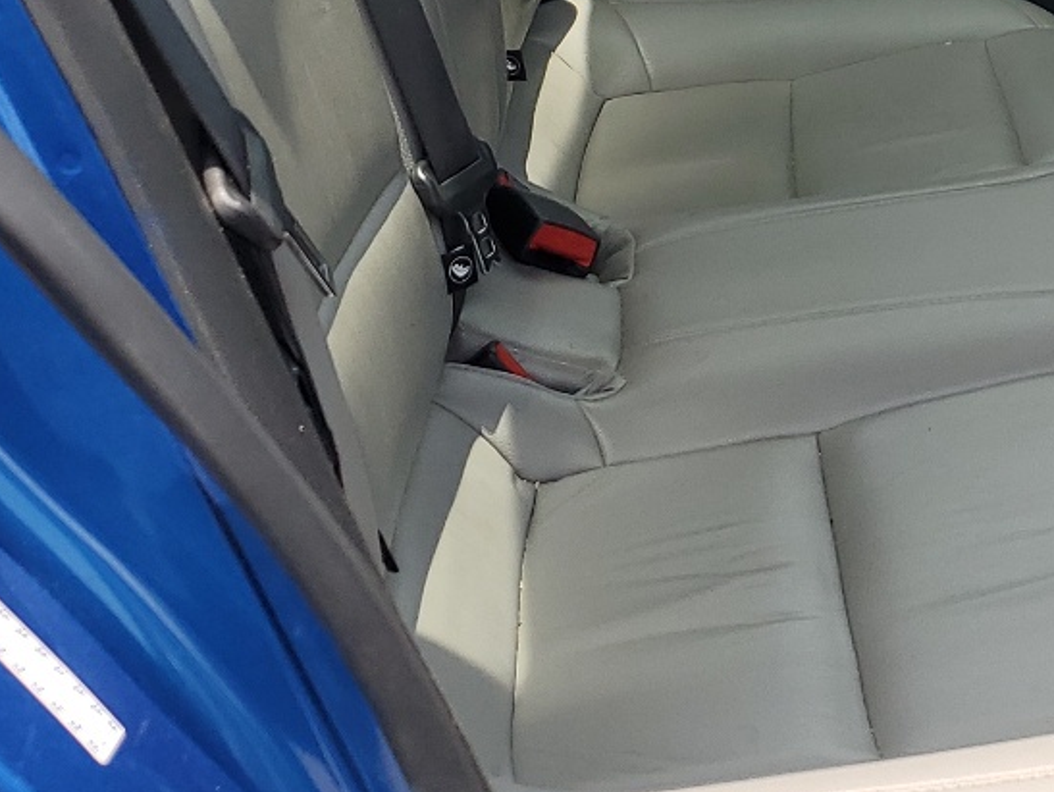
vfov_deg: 18.9
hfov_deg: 24.3
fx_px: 2316
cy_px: 19
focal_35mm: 76
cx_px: 1093
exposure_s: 1/1429
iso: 50
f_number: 1.5
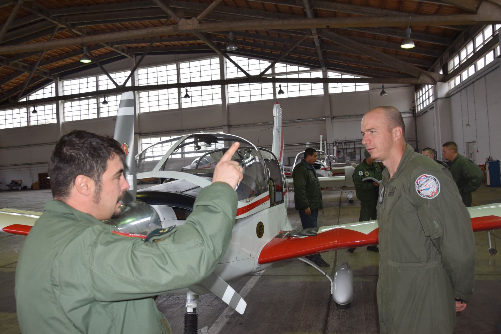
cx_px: 250
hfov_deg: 67.4
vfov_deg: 47.9
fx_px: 376
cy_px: 167
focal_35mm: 27
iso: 560
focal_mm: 18
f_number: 5.6
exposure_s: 1/125
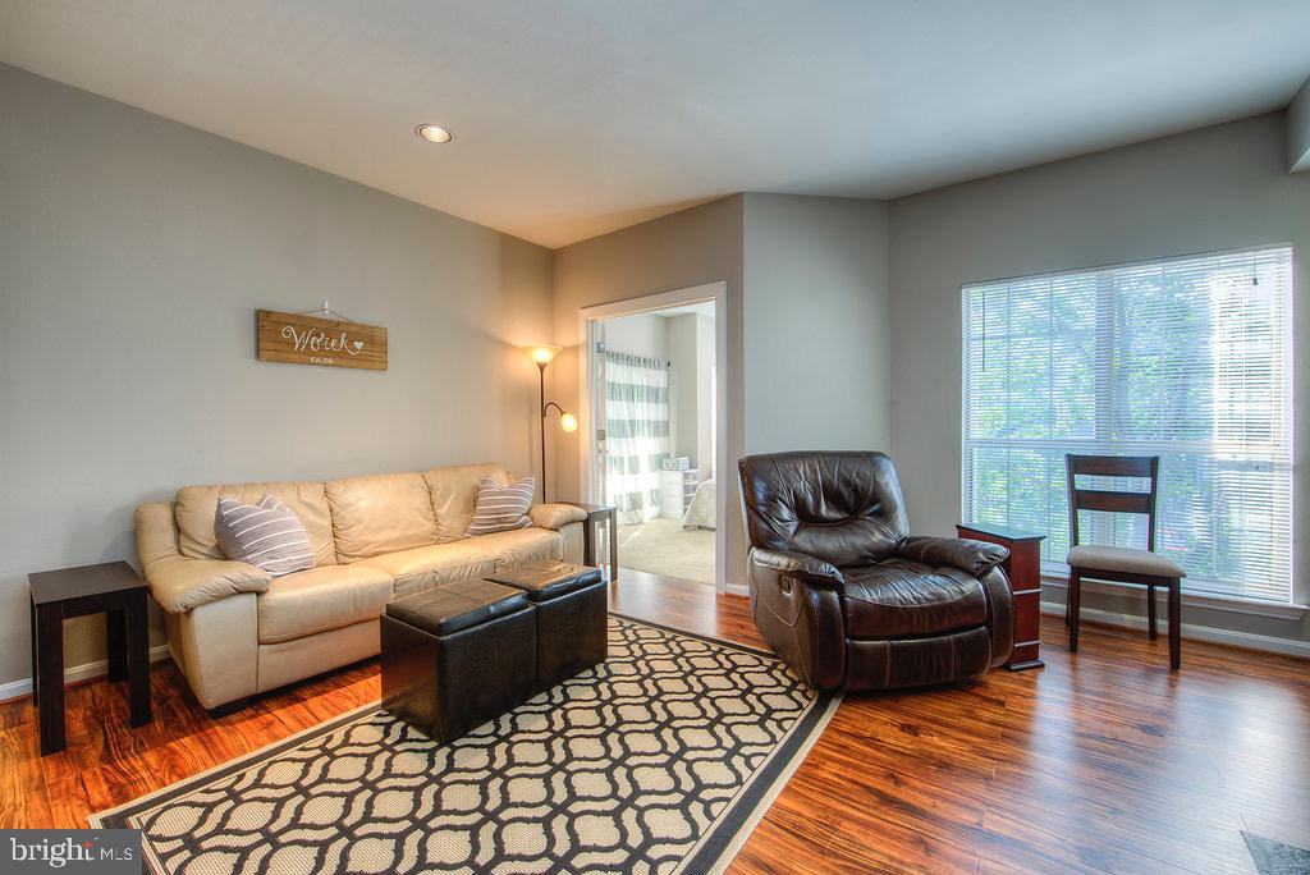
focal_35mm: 14
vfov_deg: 81.3
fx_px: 510
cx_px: 655
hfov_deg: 104.2
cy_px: 438
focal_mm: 14
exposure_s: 1/8
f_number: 8
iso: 200
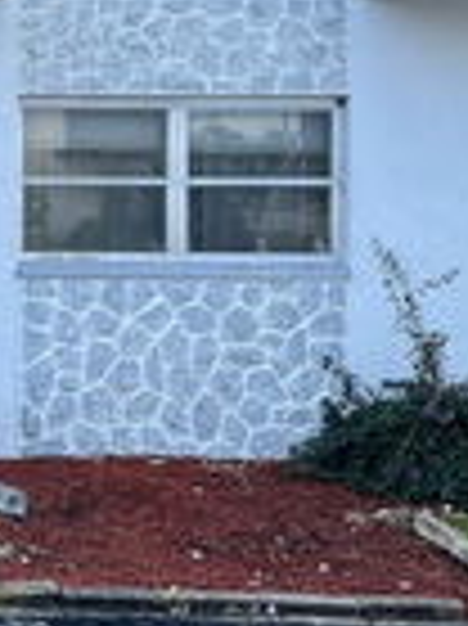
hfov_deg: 15.9
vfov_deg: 24.3
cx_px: -344
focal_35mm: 80
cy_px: 203
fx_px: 1444
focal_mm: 4.2
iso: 32
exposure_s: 1/590
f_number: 1.6
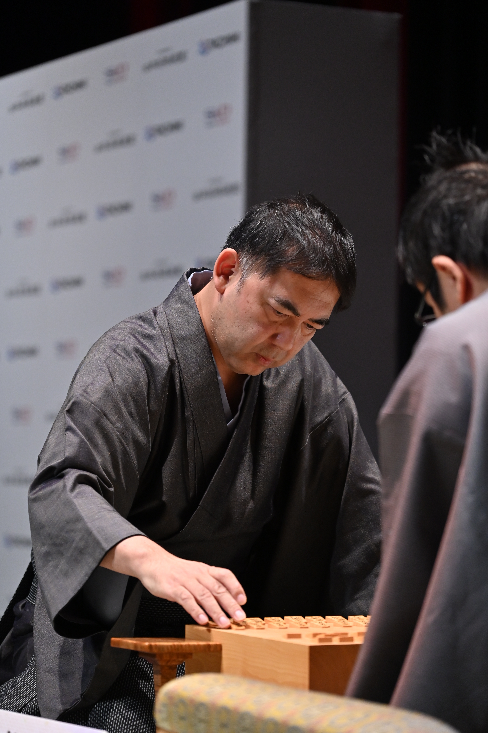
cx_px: 244
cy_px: 366
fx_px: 2443
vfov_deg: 17.1
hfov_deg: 11.4
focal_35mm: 120
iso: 1600
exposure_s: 1/250
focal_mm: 120
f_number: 4
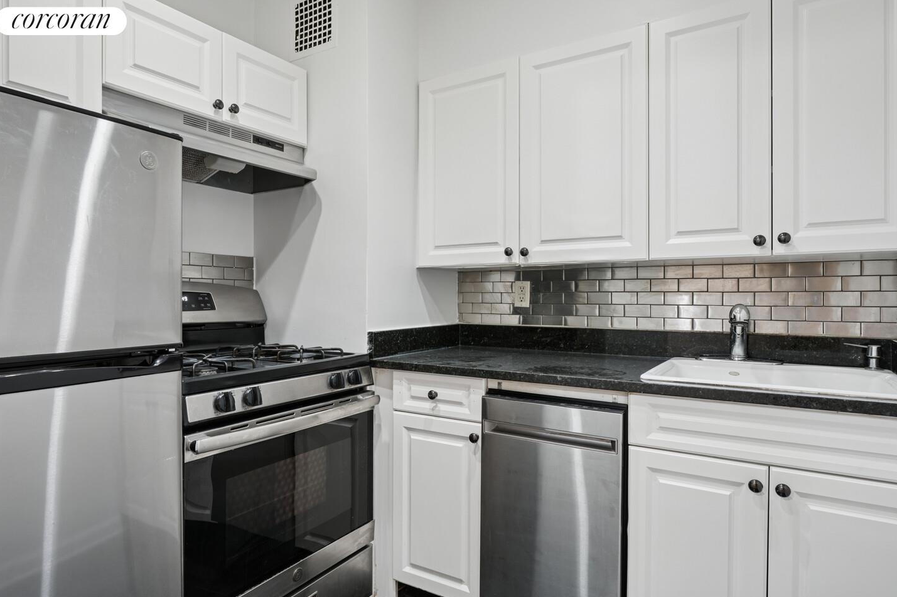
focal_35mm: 21
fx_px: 523
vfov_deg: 59.5
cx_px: 438
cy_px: 292
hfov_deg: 81.2
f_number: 11
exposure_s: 2.5
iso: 100
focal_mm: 20
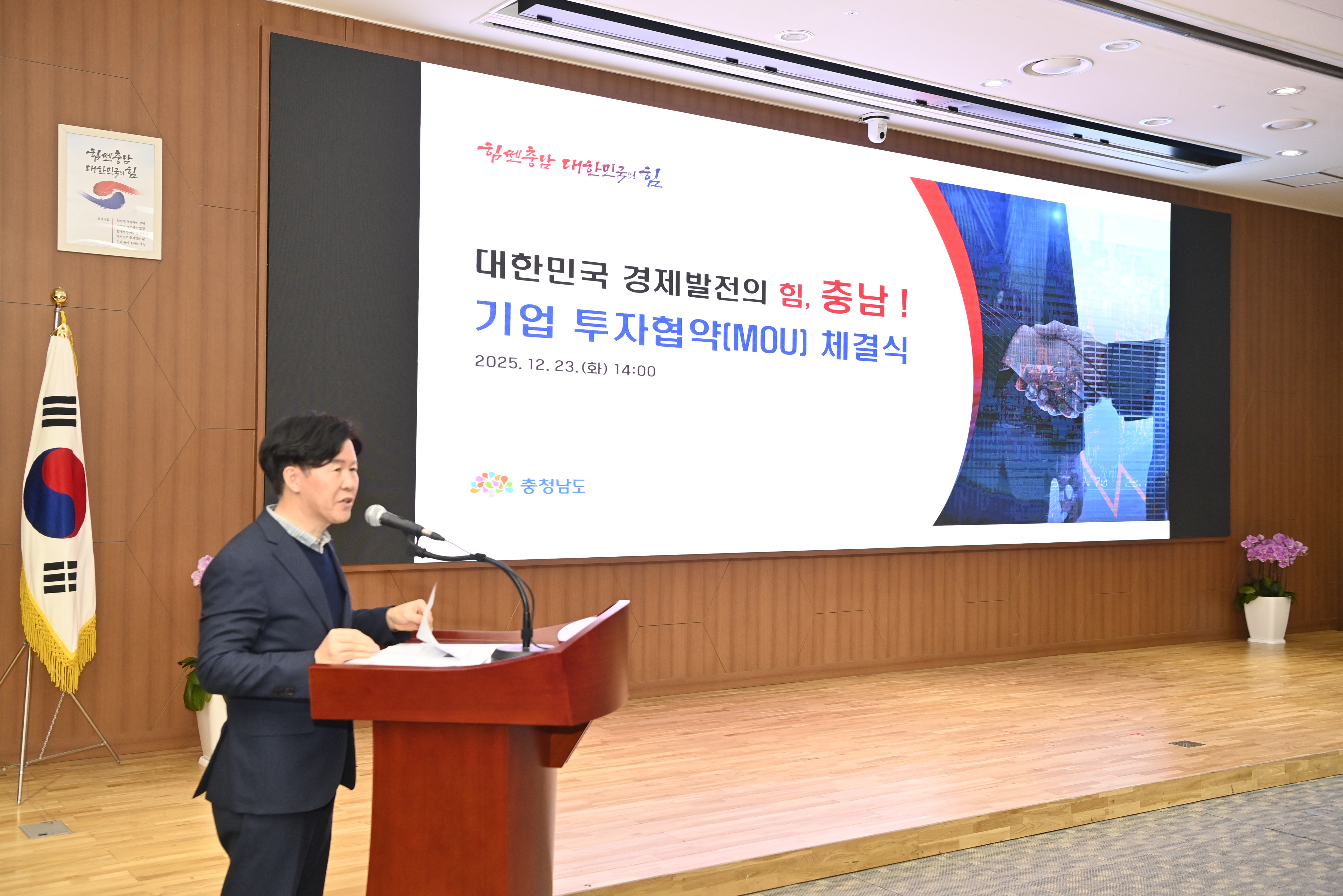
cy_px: 448
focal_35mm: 38
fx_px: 1418
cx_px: 672
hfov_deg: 50.7
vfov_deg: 35.1
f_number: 5
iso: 1600
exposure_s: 1/250
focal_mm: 38
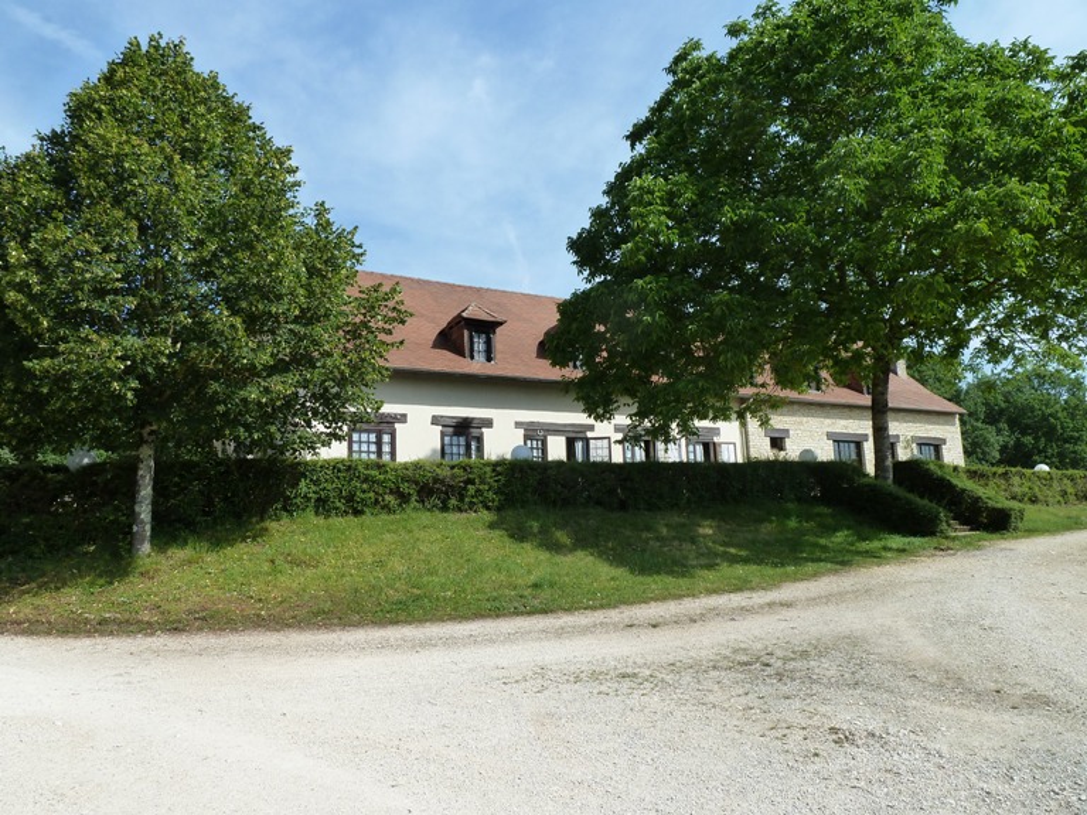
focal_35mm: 25
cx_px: 544
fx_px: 785
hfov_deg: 69.4
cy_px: 408
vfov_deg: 54.9
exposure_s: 1/400
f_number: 4.5
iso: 125
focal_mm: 4.1
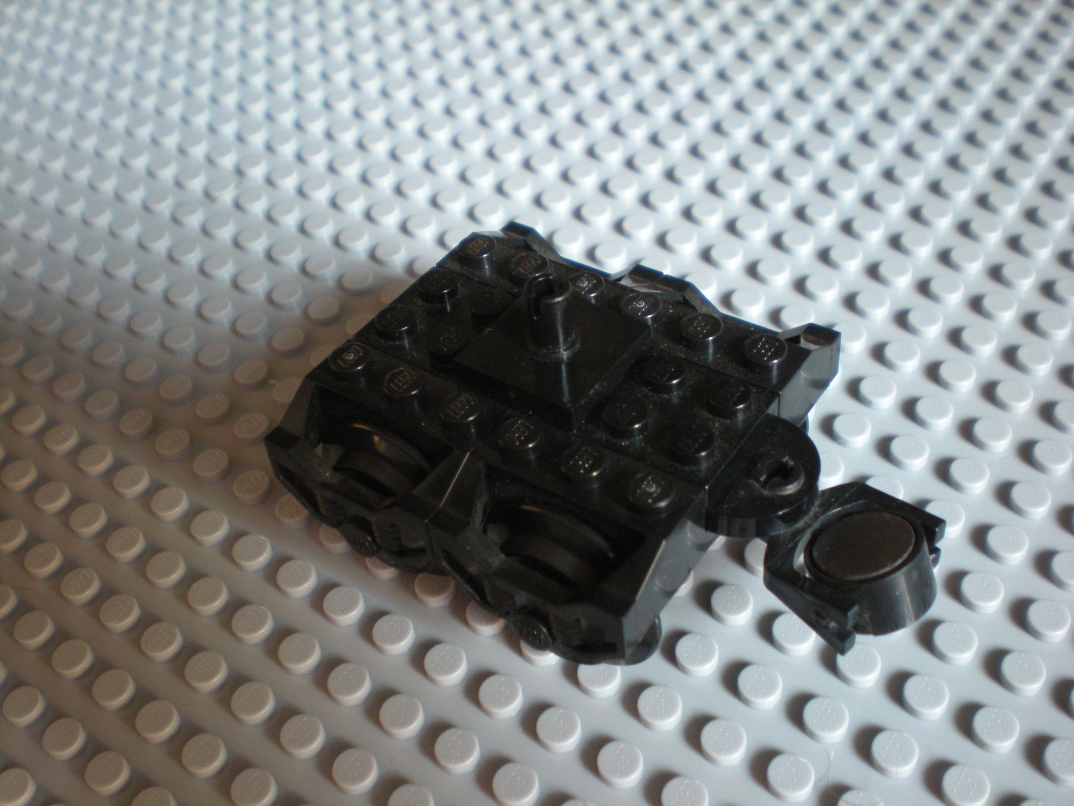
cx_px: 537
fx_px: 1179
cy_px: 403
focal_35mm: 38
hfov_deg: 49.0
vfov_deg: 37.7
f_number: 3.1
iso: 200
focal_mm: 6.3
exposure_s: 1/14.2
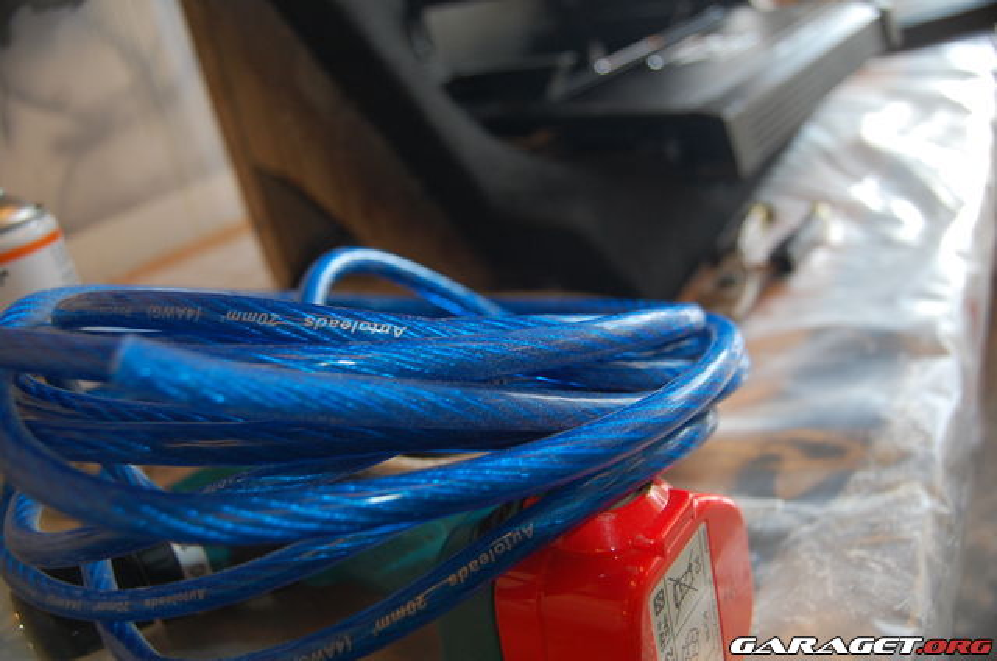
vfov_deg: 45.5
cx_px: 498
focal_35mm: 28
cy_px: 330
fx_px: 788
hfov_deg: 64.7
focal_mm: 19
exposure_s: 1/60
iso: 400
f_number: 3.5
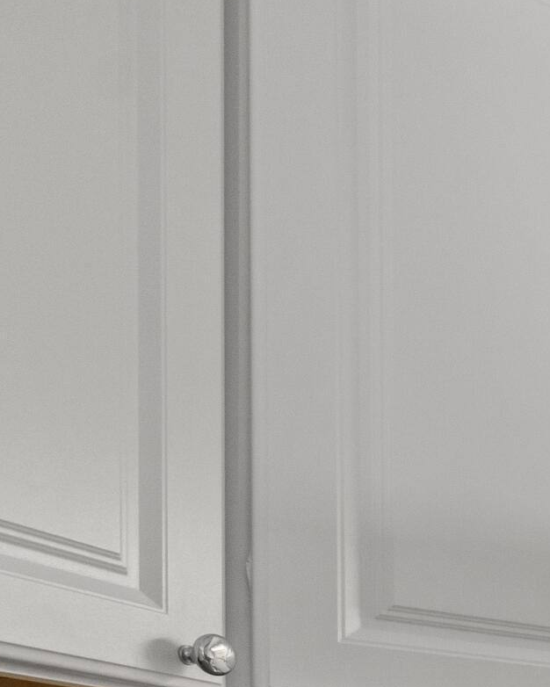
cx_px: 1276
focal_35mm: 54
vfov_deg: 29.0
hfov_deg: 15.8
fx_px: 1098
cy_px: 866
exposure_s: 1/5
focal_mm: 10
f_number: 9
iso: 400
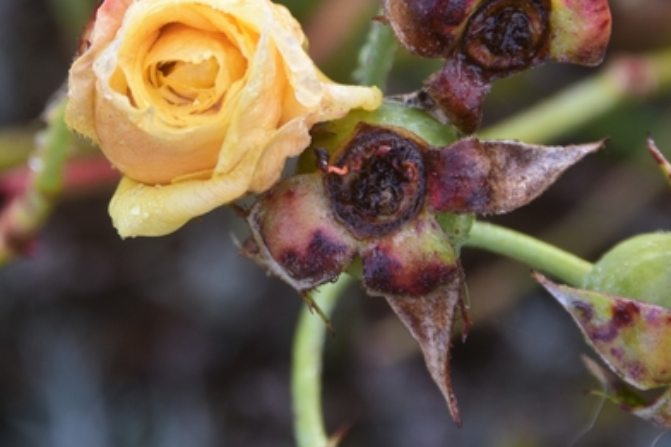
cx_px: 176
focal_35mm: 459
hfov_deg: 4.5
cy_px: 116
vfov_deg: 3.0
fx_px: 8551
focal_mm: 200
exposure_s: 1/60
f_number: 10
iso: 280
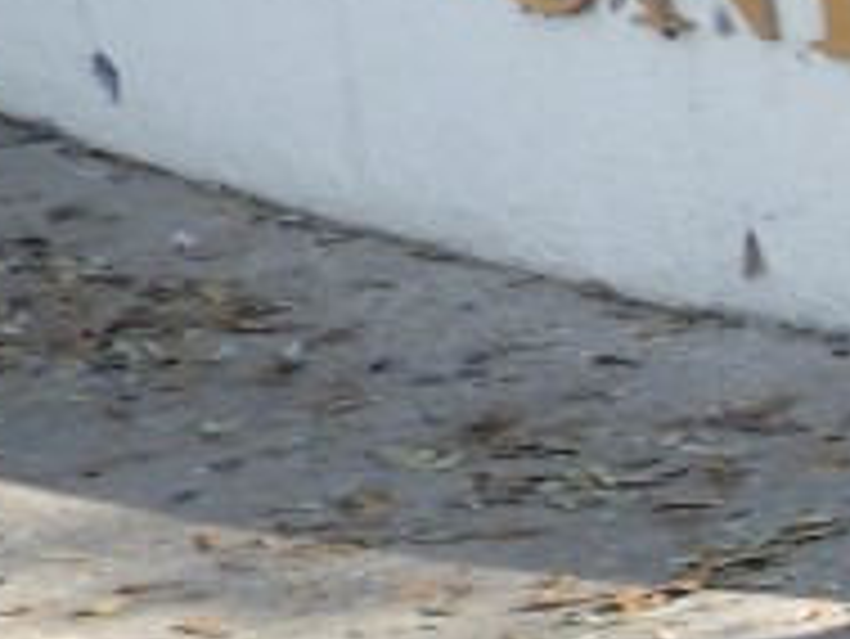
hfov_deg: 8.4
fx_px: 4496
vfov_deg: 8.1
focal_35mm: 183
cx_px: 2811
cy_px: 742
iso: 100
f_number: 3.3
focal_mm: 4.3
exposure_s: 1/200
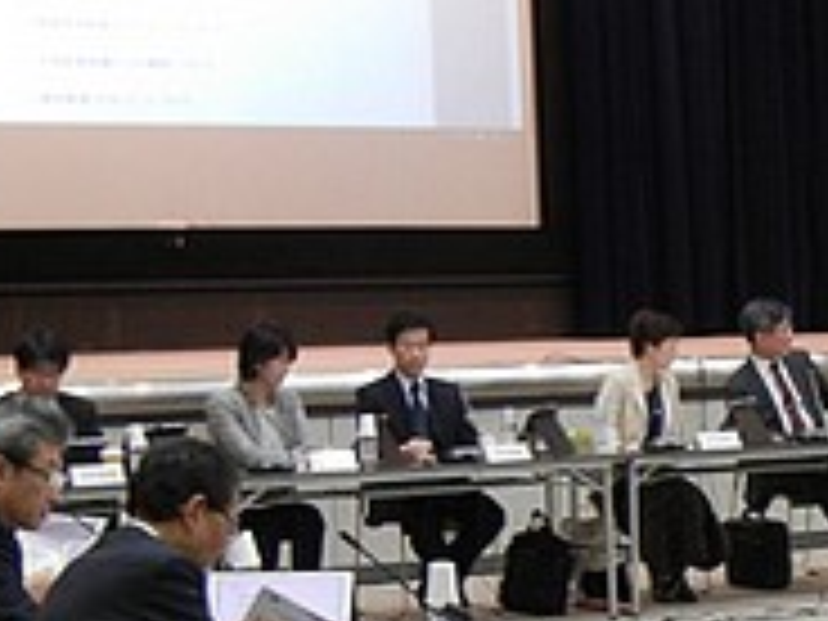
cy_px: 796
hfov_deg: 15.4
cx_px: 1192
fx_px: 2846
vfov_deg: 12.1
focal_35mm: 119
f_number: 3.7
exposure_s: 1/14.5
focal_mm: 7.1
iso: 400
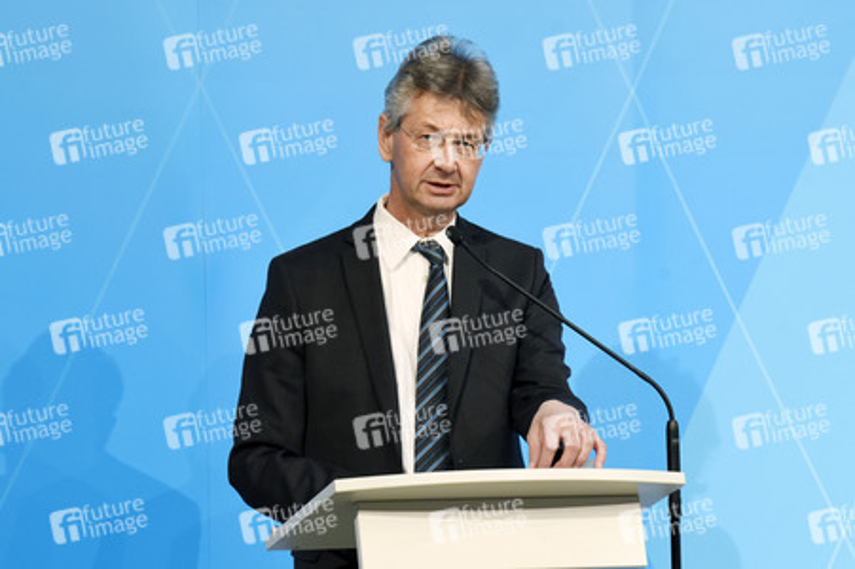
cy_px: 284
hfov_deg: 20.8
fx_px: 2326
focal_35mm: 98
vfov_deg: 13.9
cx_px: 428
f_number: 6.3
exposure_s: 1/60
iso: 1600
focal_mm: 98
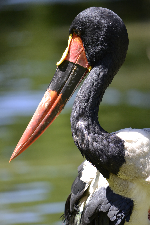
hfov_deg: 3.0
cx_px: 75
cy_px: 113
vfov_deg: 4.6
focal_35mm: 451
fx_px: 2818
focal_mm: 300
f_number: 5.6
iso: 400
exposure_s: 1/320
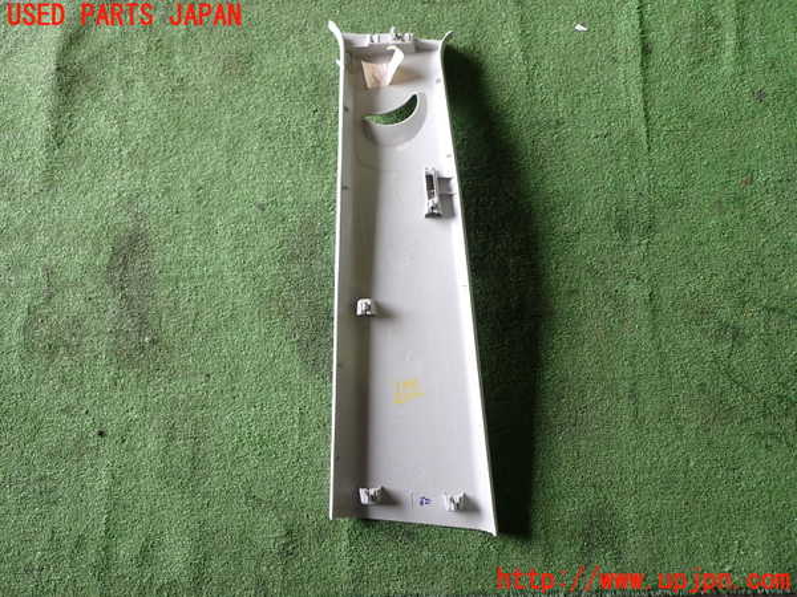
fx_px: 691
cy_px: 298
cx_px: 398
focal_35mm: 30
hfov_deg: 60.0
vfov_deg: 46.8
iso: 200
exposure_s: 1/60
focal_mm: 5.4
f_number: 2.3
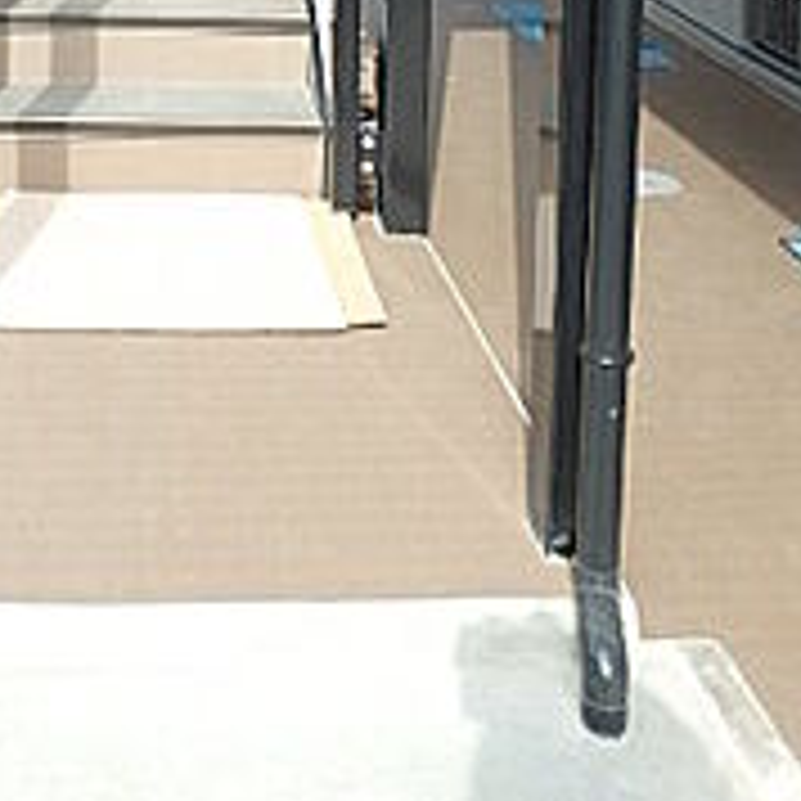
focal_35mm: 50
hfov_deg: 32.6
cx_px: 104
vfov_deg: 28.0
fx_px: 1309
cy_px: -248
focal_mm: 3.7
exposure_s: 1/200
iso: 125
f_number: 3.5
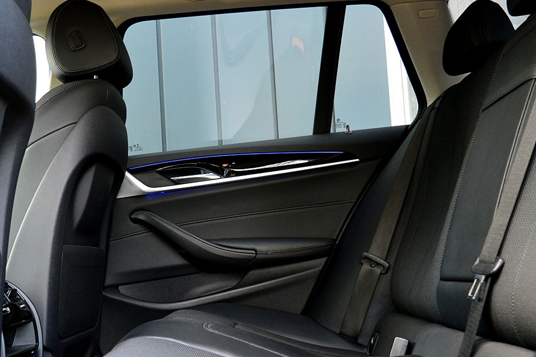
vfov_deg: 28.4
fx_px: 700
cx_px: 186
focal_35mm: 47
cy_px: 239
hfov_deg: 41.5
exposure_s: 1/60
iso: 800
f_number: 4
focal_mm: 20
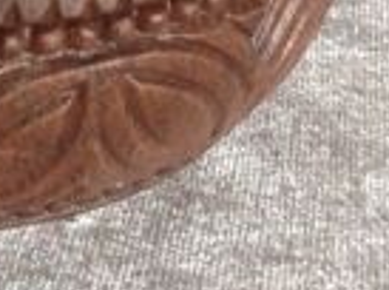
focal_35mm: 123
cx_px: 185
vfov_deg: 11.4
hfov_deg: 16.1
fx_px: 1379
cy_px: -181
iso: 125
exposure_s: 1/15
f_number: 2.4
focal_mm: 4.28
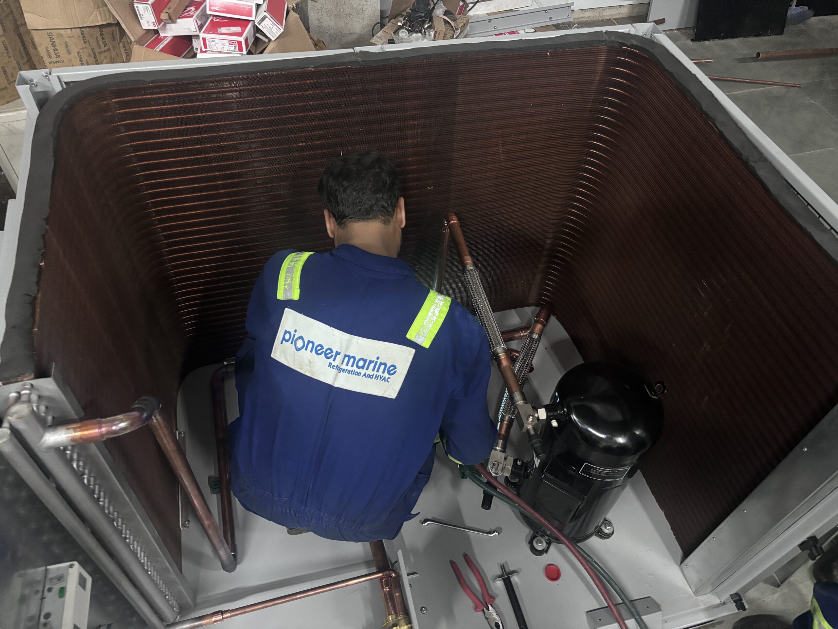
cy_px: 314
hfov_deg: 67.3
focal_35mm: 26
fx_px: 629
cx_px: 419
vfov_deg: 53.1
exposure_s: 1/25
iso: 640
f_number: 1.6
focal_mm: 5.96
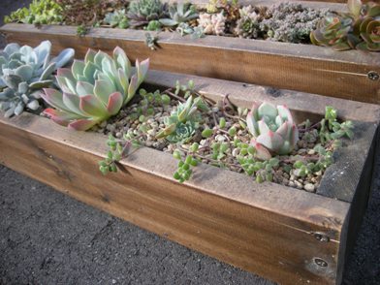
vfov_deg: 40.7
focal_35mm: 35
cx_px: 190
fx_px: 384
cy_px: 142
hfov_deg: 52.6
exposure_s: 1/230
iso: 64
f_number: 2.8
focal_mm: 5.7
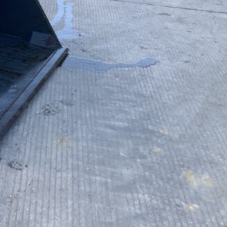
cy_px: 58
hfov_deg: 20.6
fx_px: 594
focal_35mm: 80
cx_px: -21
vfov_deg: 21.5
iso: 20
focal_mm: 3
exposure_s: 1/122
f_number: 1.8
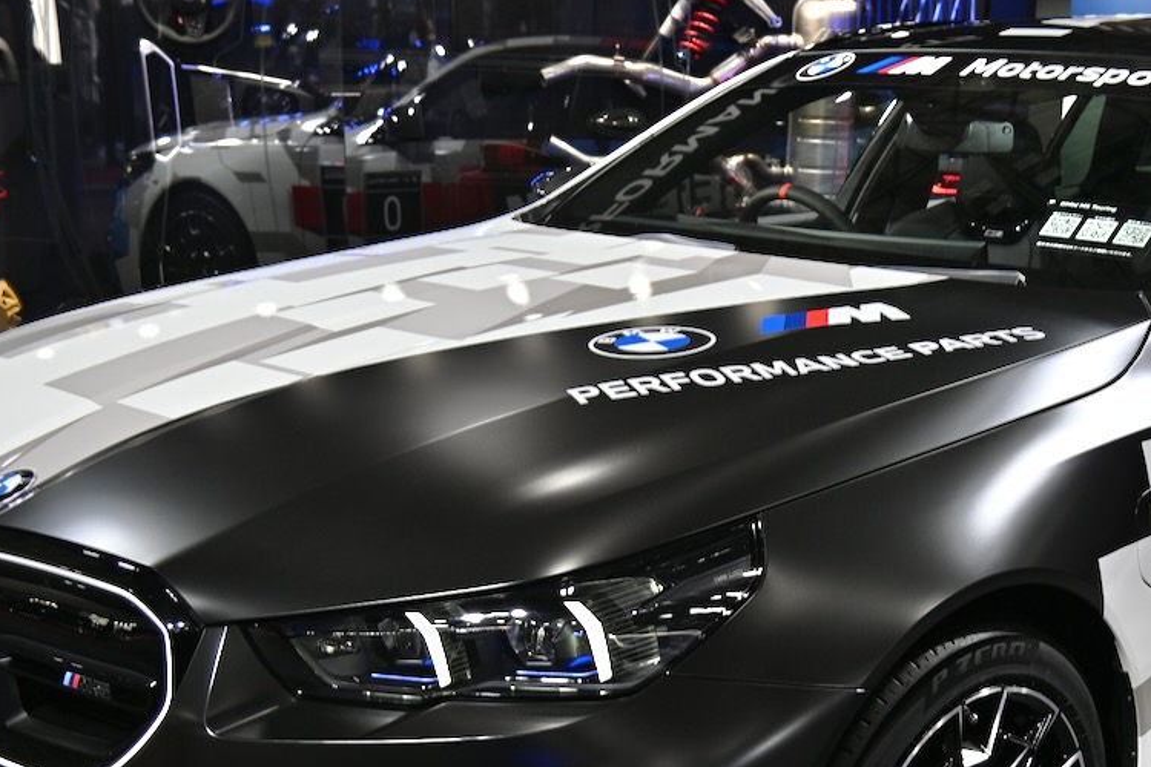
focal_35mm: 54
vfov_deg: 24.7
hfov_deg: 36.7
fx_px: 1726
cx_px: 718
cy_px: 605
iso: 100
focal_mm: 18
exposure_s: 1/30
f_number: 3.5
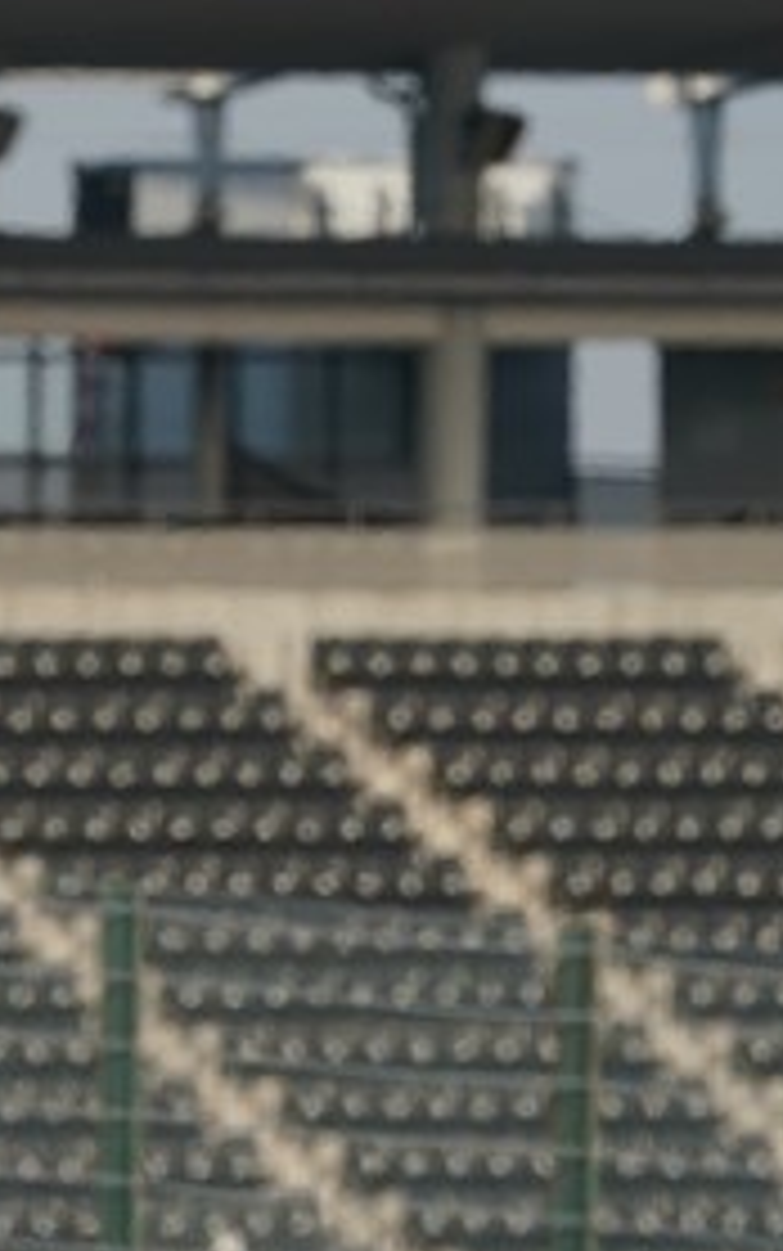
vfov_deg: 1.3
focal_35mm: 1583
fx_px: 53992
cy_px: 500
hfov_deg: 0.8
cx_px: -230
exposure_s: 1/800
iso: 320
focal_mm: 600
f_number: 9
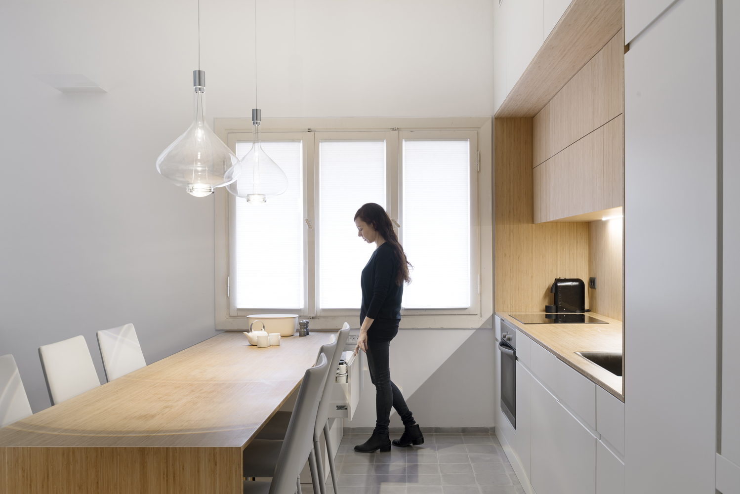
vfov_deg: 41.1
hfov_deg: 58.7
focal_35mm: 32
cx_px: 370
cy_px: 247
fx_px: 658
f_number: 11
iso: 100
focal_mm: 32
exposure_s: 2.5
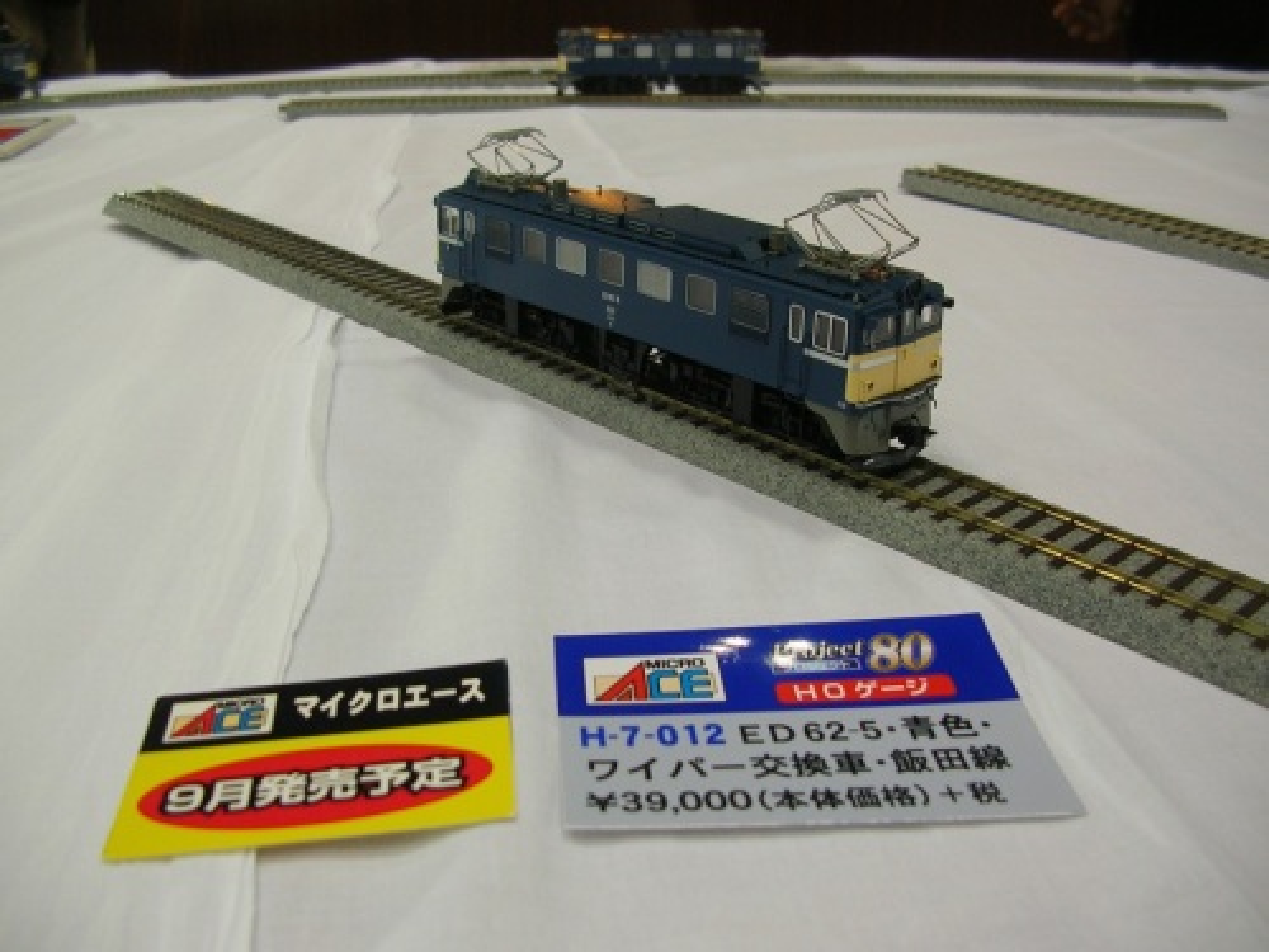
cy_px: 476
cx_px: 634
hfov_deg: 52.6
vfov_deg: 40.7
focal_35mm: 35
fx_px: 1283
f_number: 2.8
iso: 50
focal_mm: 5.8
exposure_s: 1/28.1
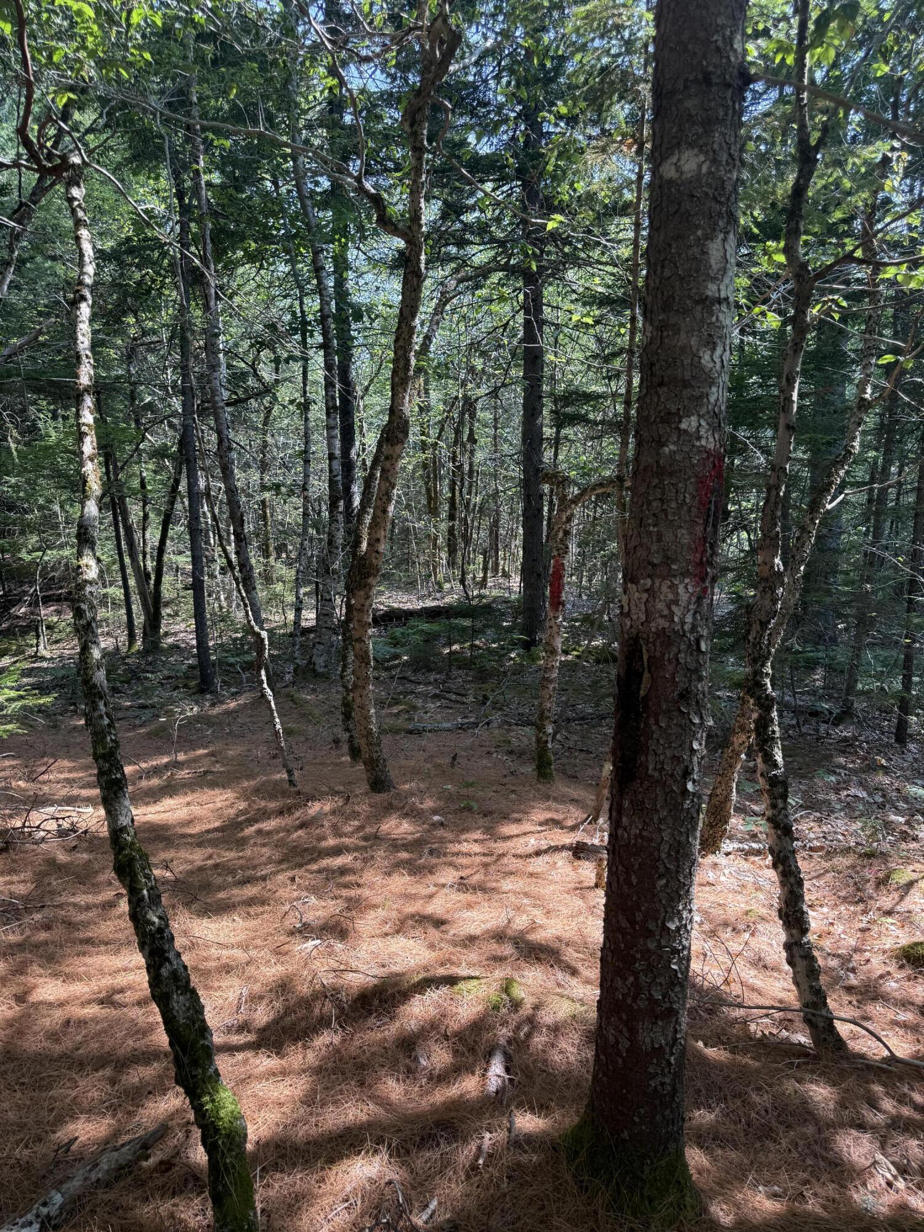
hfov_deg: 56.8
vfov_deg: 71.6
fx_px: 854
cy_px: 616
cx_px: 462
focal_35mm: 24
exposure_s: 1/348
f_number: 1.78
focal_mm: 6.76
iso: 80
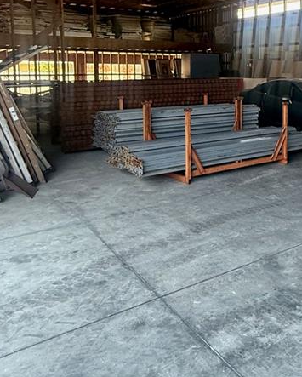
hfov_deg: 37.2
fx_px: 413
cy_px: 106
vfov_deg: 47.7
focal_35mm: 37
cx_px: 280
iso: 200
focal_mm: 2.22
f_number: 2.2
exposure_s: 1/99
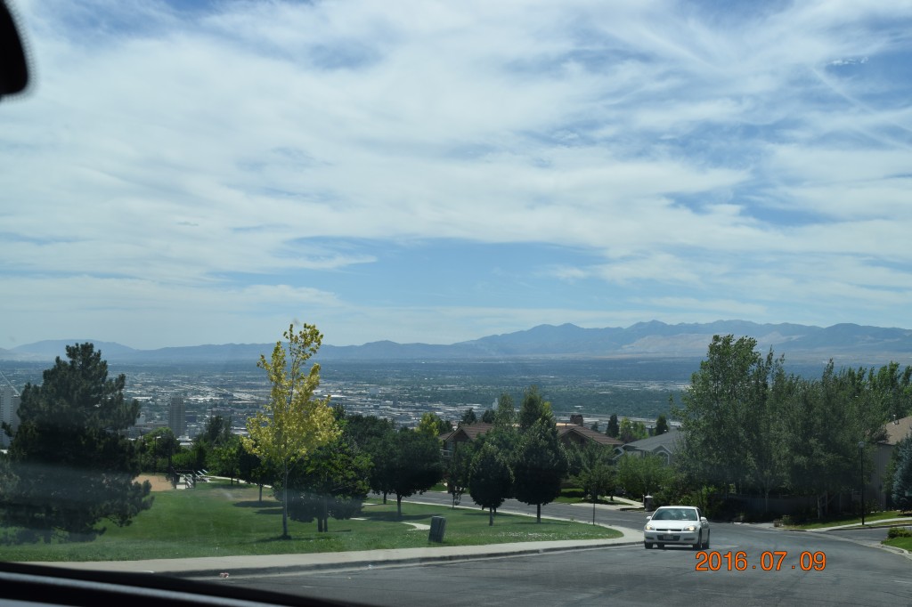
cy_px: 304
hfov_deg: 43.6
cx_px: 456
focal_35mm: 45
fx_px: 1140
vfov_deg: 29.8
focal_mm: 30
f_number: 10
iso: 200
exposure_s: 1/400
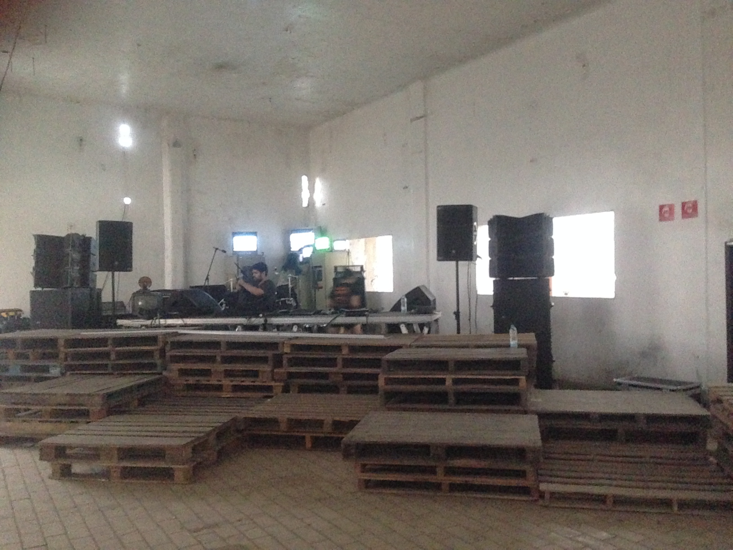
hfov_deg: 55.4
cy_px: 275
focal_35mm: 33
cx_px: 366
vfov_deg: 42.9
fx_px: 699
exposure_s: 1/15
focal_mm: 4.12
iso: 1600
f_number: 2.4
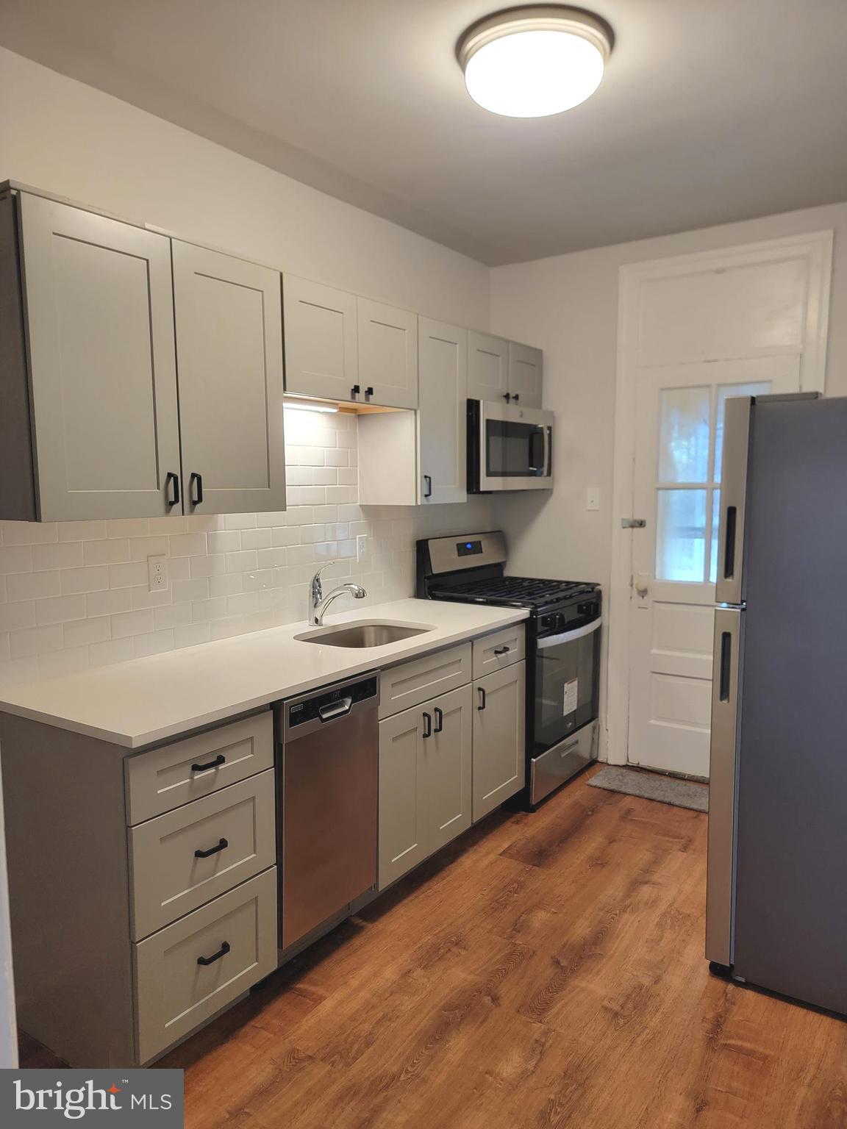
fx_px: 783
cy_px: 564
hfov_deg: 56.8
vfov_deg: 71.6
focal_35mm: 24
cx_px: 424
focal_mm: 6.7
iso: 250
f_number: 1.8
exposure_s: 1/120
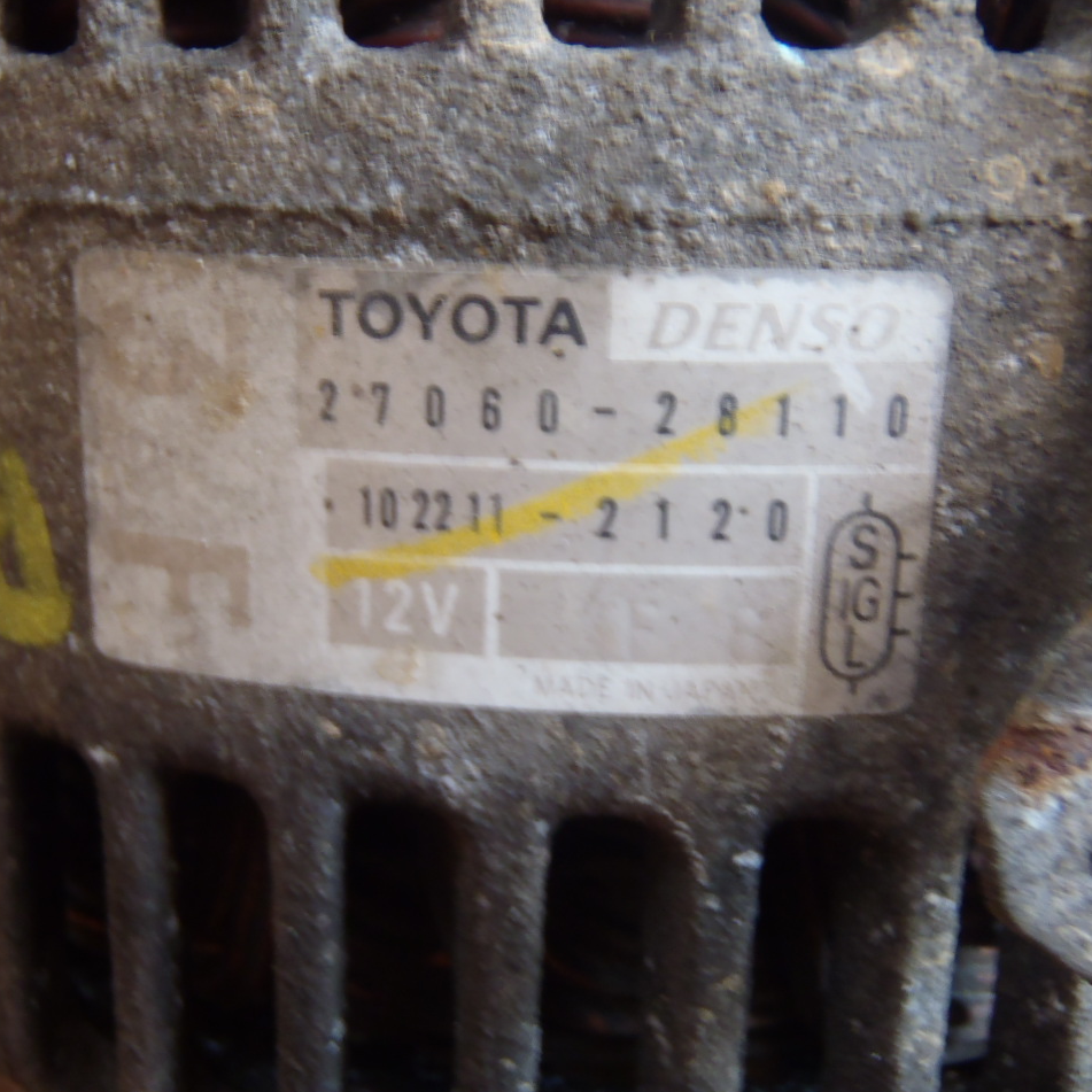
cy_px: 549
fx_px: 1570
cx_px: 474
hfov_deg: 38.3
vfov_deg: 38.3
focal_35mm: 44
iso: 200
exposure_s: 1/15
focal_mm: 6.64
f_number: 4.7
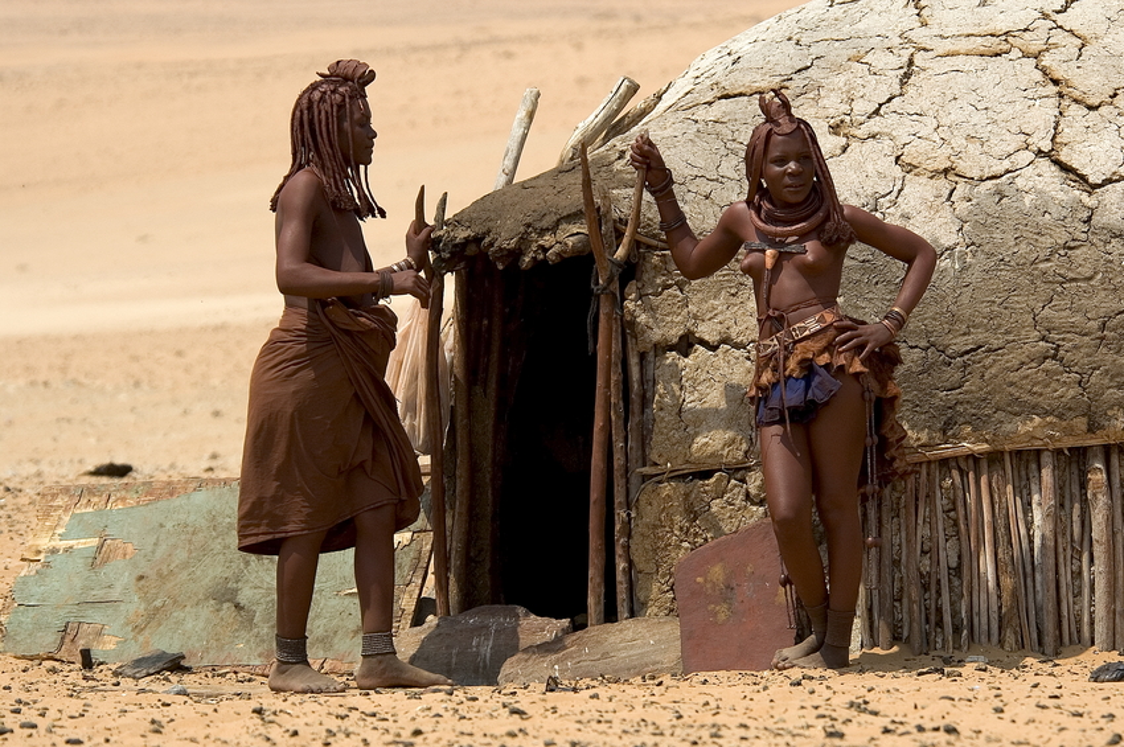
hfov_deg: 6.9
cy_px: 374
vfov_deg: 4.6
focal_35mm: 300
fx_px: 9357
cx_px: 562
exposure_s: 1/640
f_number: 6.3
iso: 200
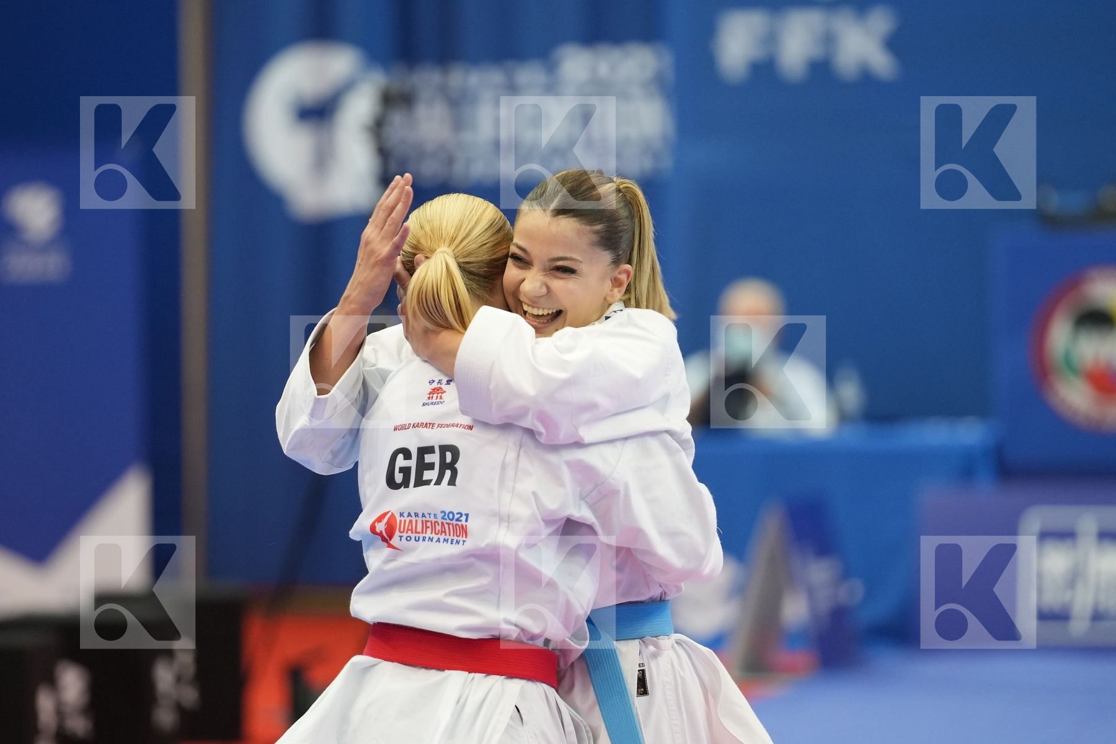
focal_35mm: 300
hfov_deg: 6.9
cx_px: 558
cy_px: 372
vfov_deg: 4.6
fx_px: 9299
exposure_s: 1/500
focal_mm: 200
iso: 1600
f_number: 2.8
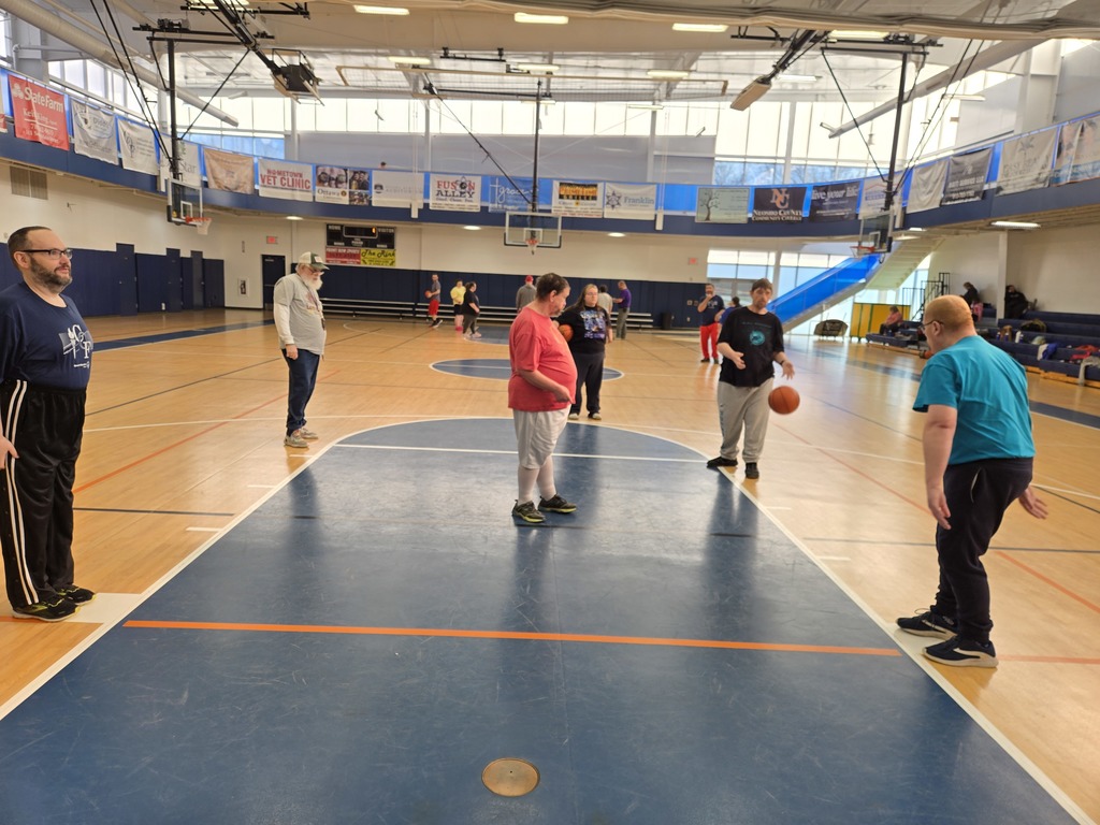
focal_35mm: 23
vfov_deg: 58.9
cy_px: 412
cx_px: 550
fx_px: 731
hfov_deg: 73.9
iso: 32
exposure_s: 1/120
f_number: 1.8
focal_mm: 5.4
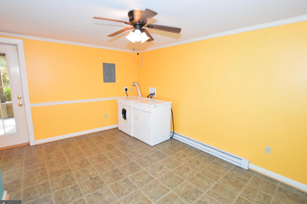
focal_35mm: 16
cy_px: 103
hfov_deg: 96.8
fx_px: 136
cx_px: 150
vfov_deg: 73.6
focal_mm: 10
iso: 800
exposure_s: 1/50
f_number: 4
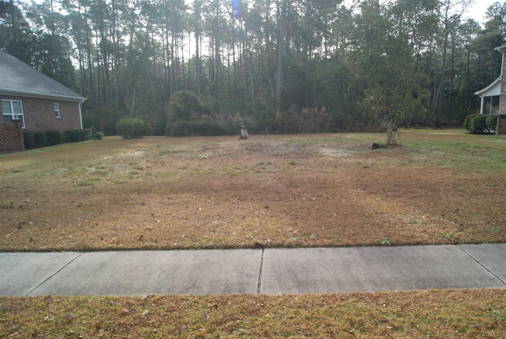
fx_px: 380
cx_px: 253
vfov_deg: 48.1
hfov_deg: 67.3
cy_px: 170
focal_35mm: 27
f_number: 10
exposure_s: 1/80
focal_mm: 18
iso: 100
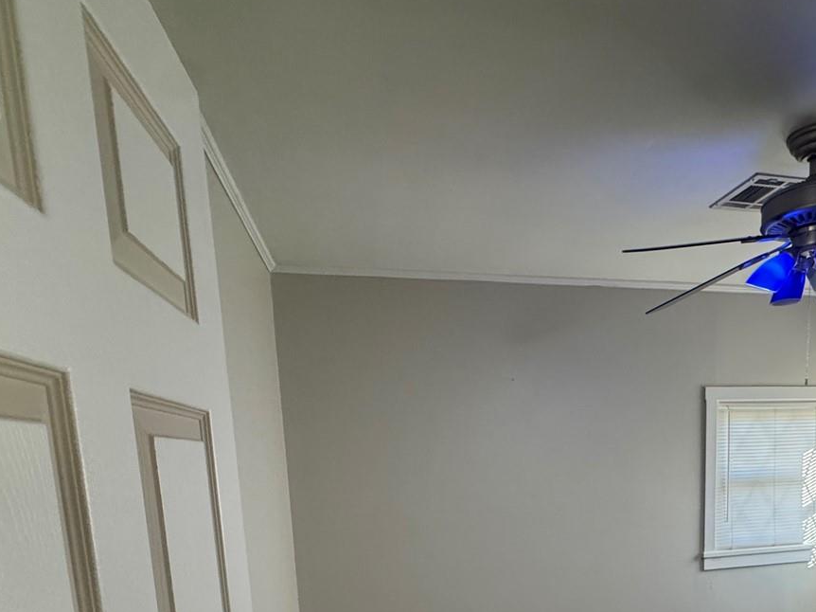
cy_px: 555
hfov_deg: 66.0
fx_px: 613
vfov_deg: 47.5
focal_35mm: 26
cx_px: 524
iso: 320
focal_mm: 2.22
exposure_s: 1/120
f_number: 2.2
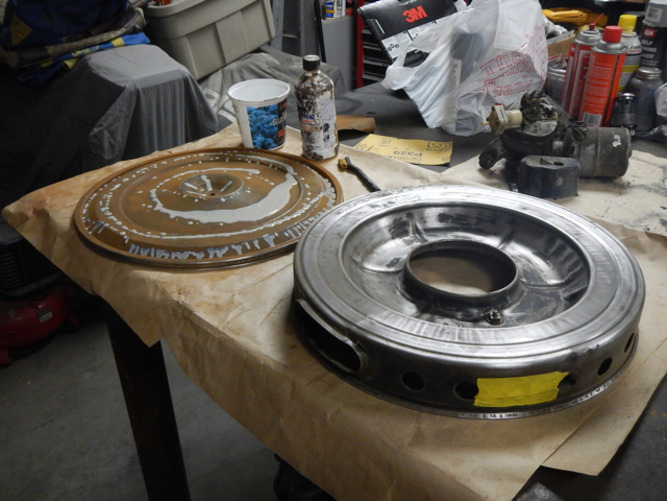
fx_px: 636
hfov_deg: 55.4
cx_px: 334
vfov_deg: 42.9
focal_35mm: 33
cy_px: 250
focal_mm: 5.9
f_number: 3.9
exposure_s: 1/25
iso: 400
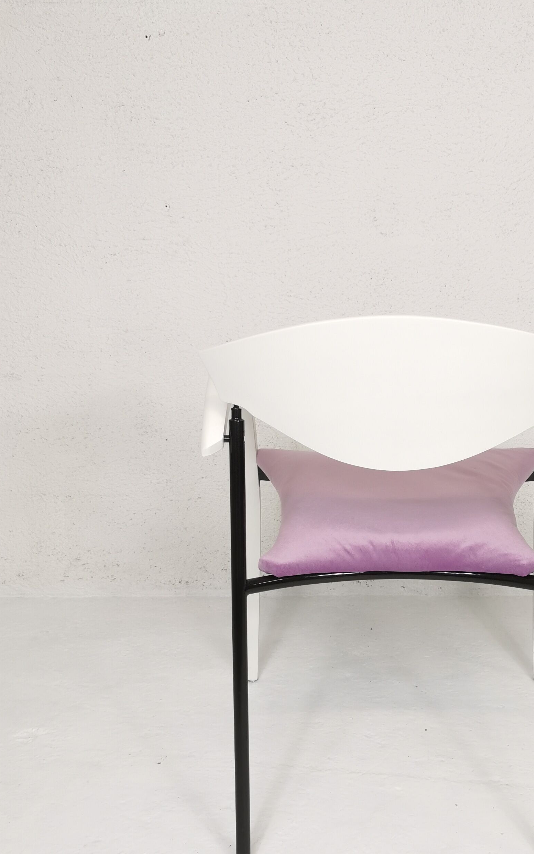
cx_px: 394
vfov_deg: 46.8
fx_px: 978
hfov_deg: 30.1
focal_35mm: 42
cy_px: 530
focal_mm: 5.56
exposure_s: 1/101
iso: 50
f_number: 1.6
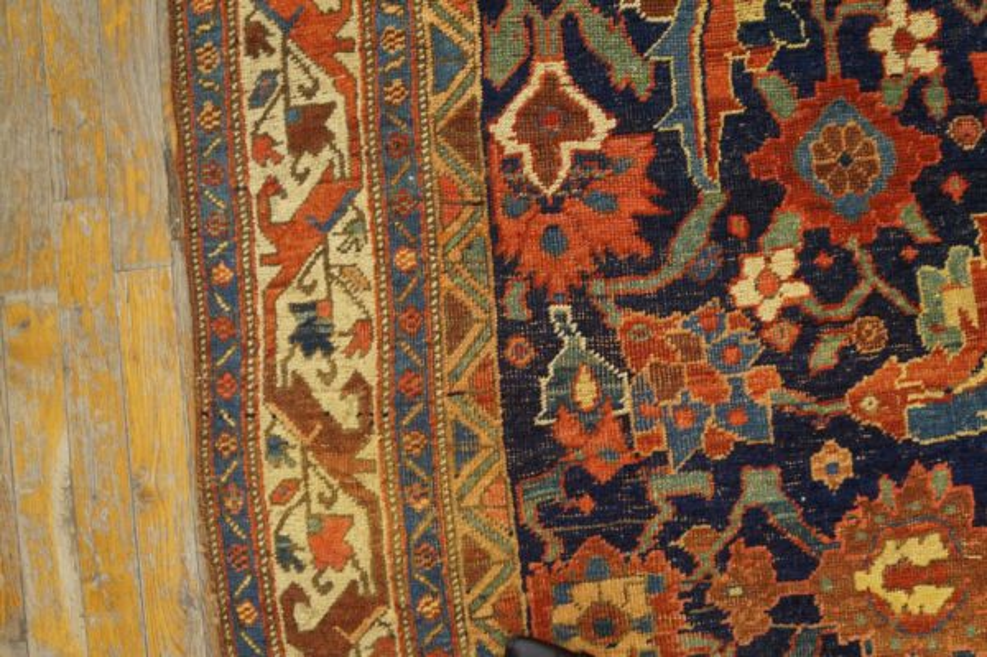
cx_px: 494
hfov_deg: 62.0
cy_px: 328
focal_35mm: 30
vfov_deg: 43.5
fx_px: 822
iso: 1250
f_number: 4
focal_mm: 20
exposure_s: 1/60
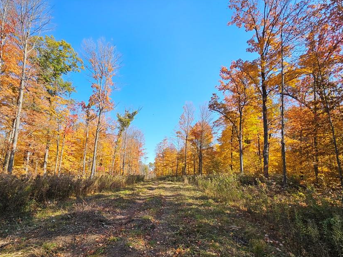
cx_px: 153
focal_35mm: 16
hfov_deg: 94.2
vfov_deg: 77.3
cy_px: 153
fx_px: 159
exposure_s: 1/818
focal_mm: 2.2
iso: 50
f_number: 2.2
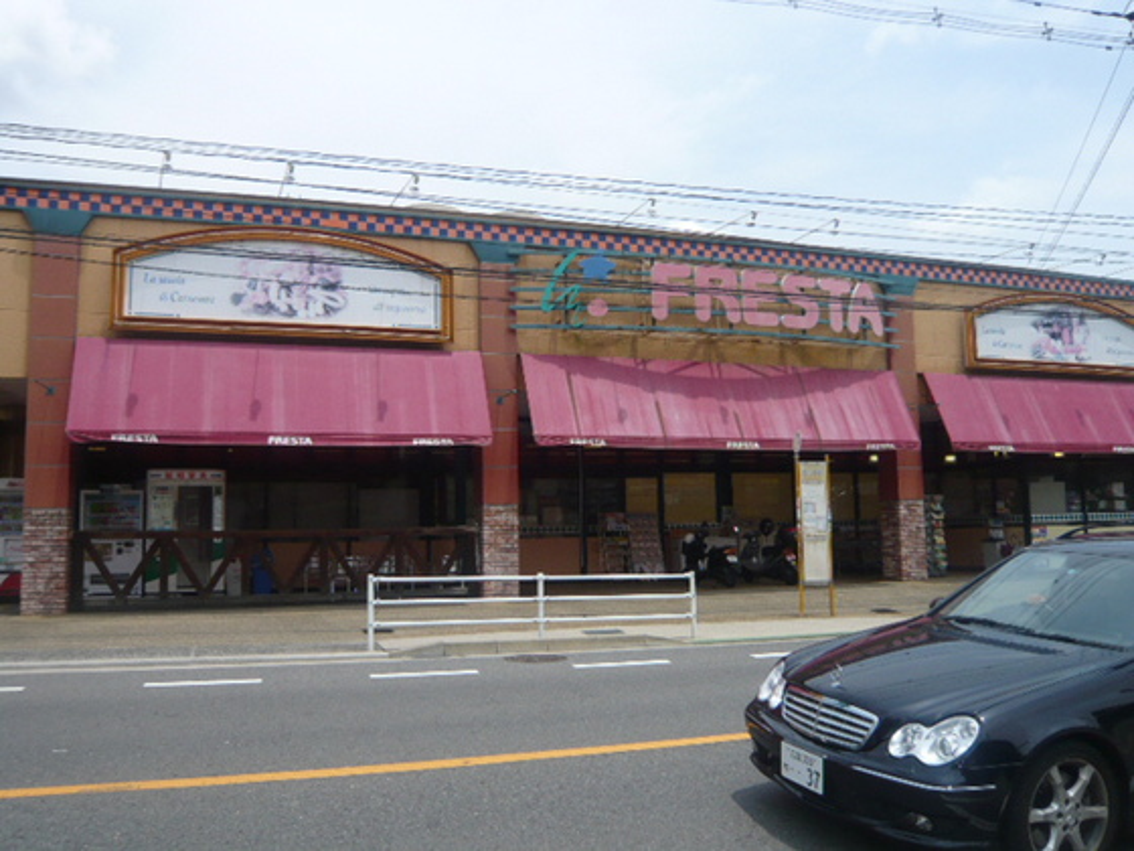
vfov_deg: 49.7
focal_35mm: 28
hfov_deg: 63.4
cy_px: 426
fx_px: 917
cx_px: 567
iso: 100
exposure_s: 1/200
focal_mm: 4.6
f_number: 8
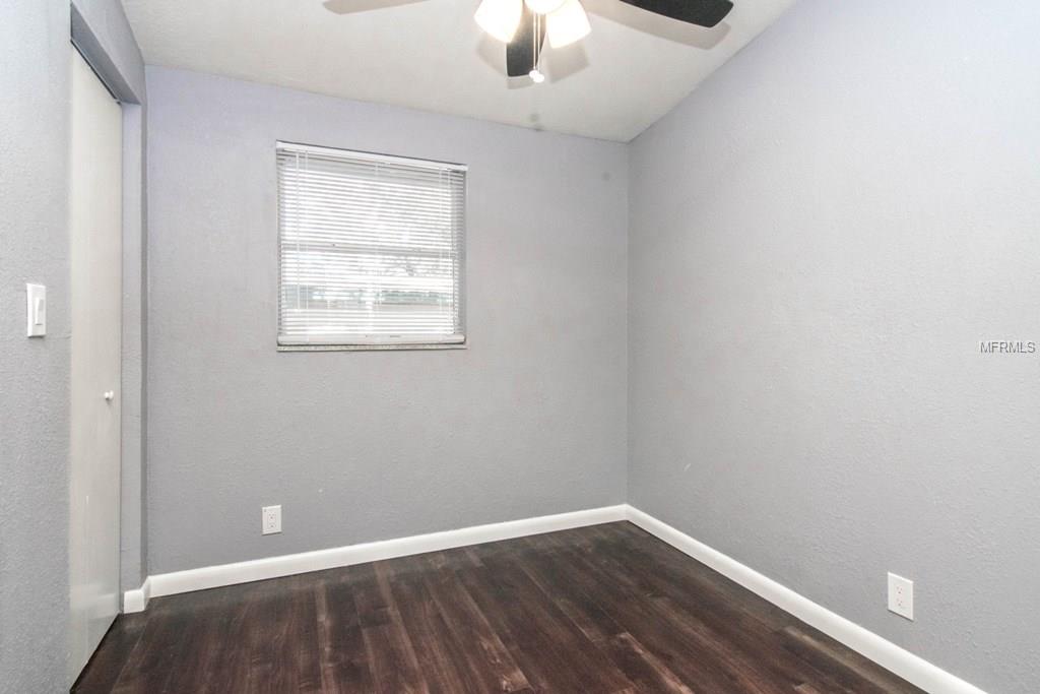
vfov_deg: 67.4
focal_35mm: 18
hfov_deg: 90.0
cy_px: 347
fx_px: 520
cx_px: 520
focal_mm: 12
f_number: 11
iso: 640
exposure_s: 1/80
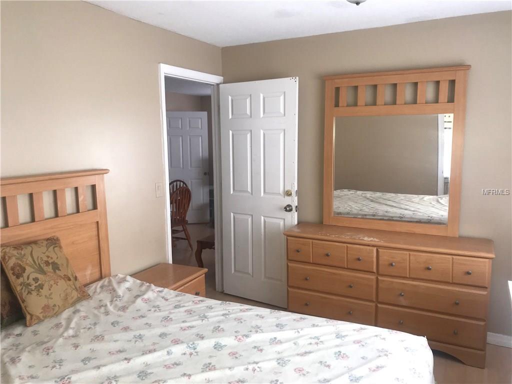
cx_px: 256
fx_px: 414
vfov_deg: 49.7
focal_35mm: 28
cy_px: 192
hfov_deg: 63.4
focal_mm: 3.99
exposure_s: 1/45
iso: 40
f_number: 1.8
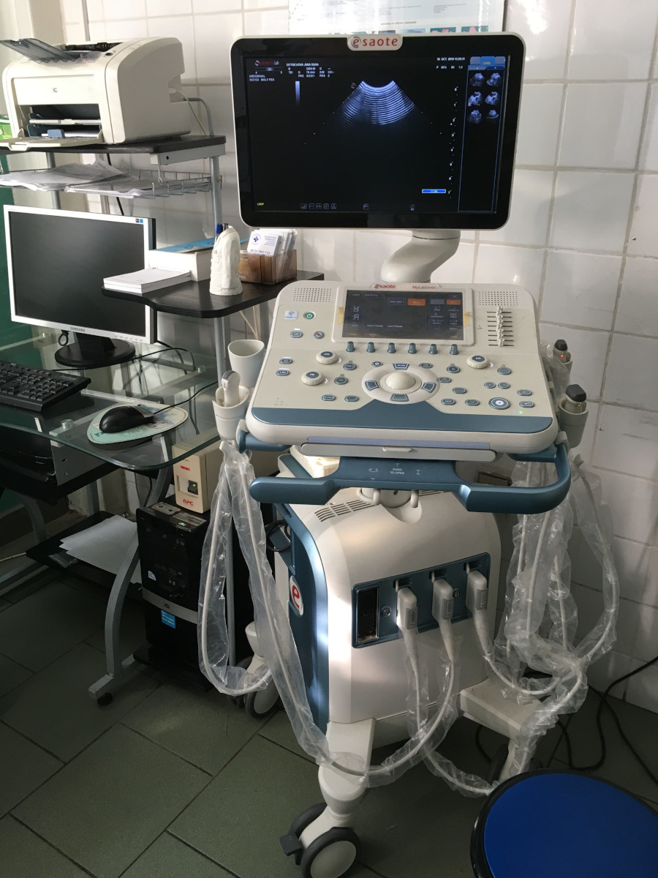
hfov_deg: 48.2
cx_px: 329
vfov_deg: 61.7
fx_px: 735
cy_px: 439
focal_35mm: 29
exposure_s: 1/33
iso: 100
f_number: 2.2
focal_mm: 4.15
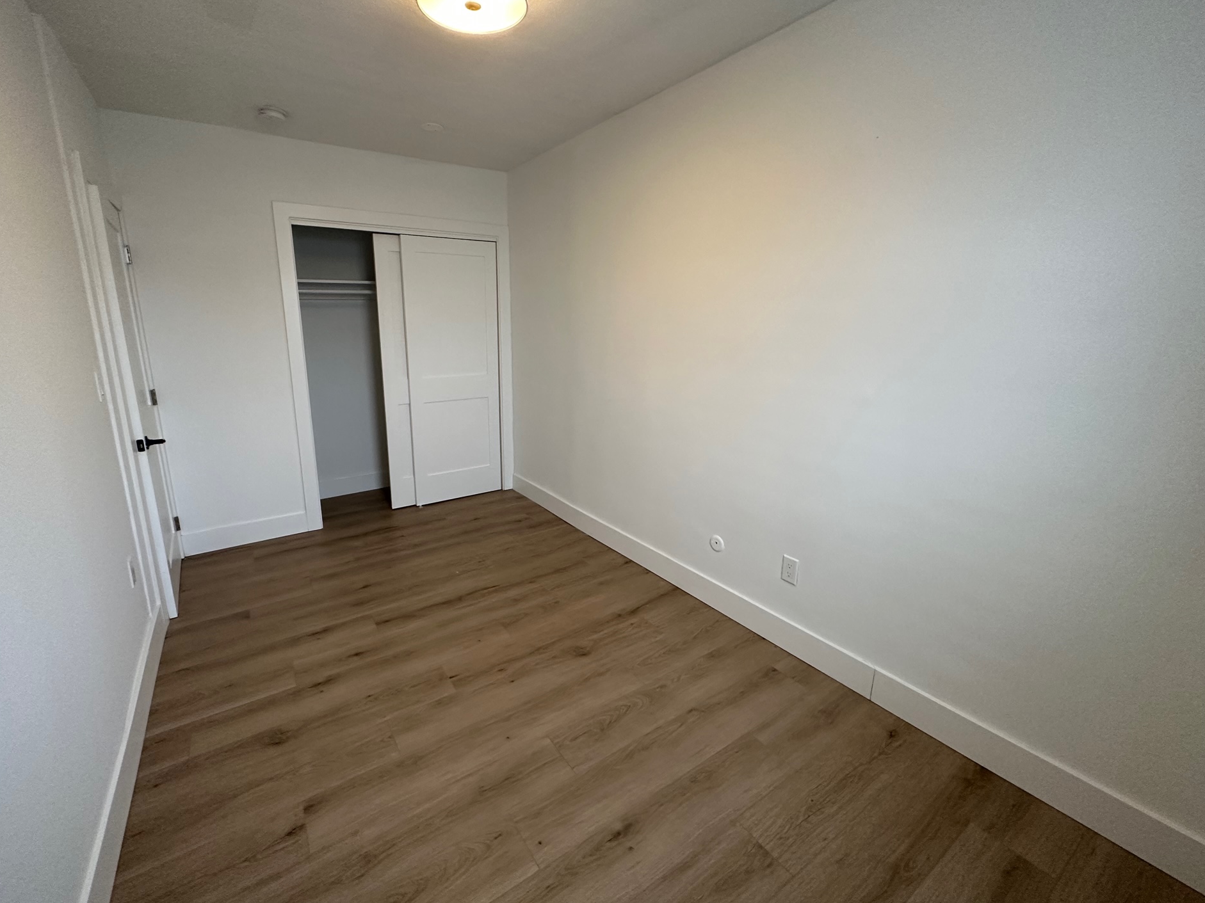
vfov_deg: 81.7
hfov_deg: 98.1
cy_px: 428
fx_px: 522
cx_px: 565
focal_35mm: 15
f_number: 2.2
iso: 250
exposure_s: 1/120
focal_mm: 2.22
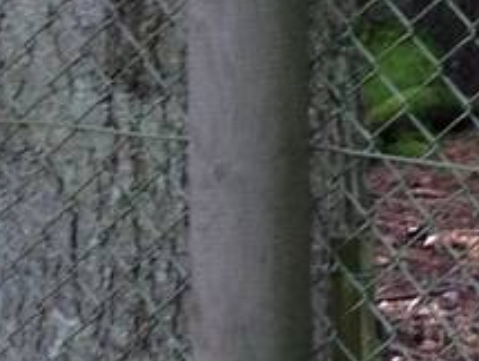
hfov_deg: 6.6
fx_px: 3604
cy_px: -325
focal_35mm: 260
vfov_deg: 5.6
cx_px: 1646
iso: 64
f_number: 2.4
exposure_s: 1/40
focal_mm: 4.28
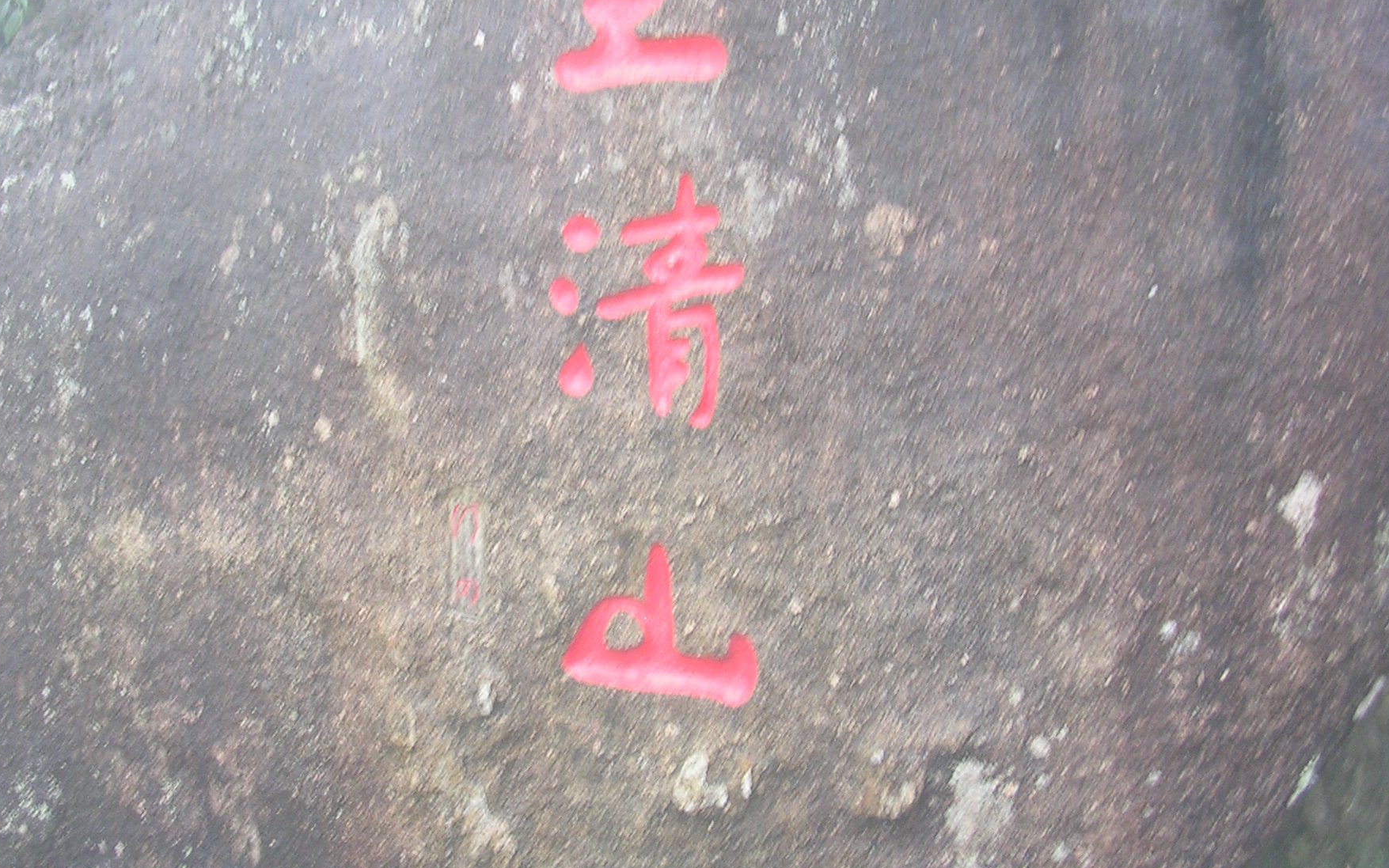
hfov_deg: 42.5
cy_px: 353
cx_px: 596
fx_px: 1779
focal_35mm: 47
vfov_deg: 27.4
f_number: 2.8
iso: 55
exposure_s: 1/6
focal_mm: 5.8
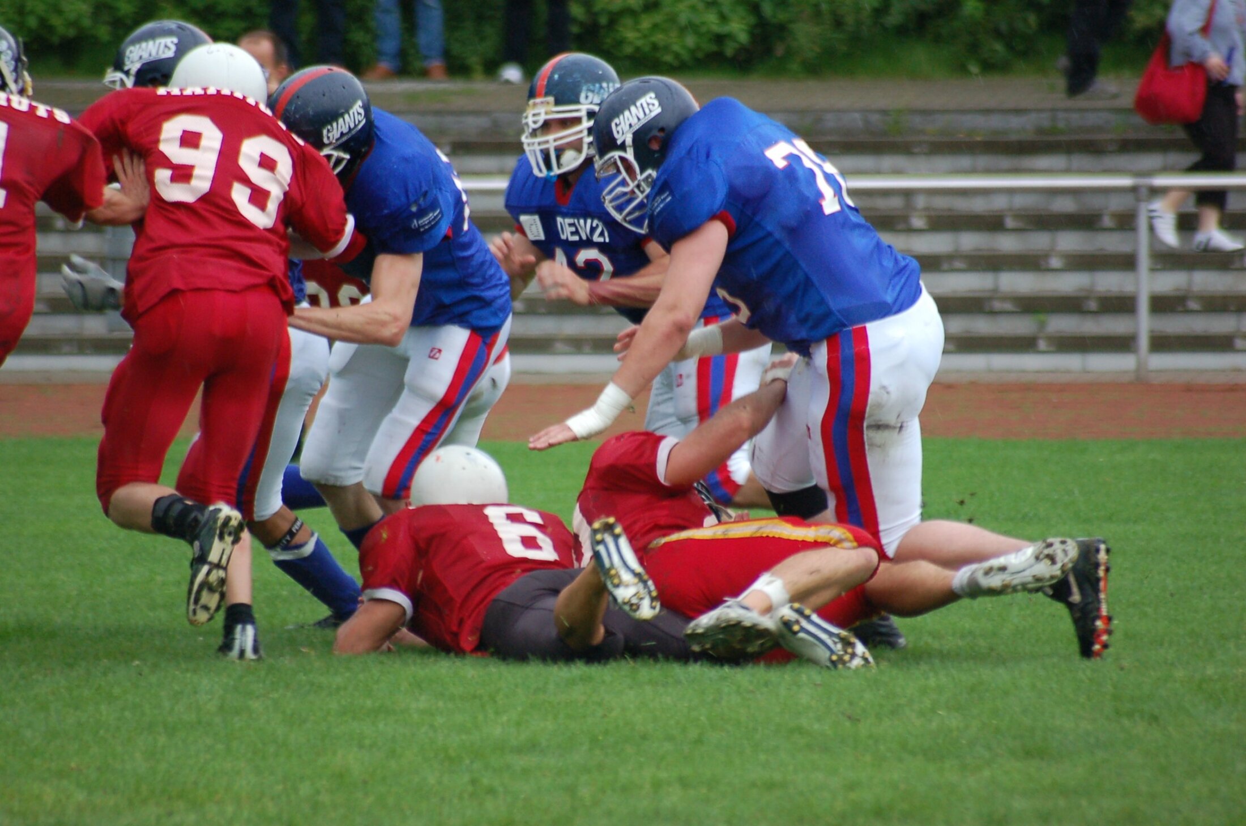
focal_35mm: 450
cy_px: 413
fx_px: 15546
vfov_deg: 3.0
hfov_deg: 4.6
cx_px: 623
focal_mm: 300
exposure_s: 1/320
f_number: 5.6
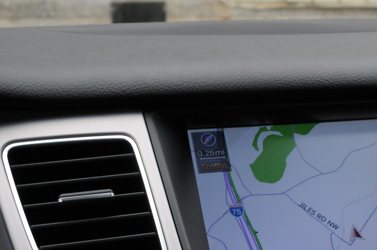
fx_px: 973
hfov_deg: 21.4
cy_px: 210
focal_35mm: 93
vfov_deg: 14.6
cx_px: 342
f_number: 10
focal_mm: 34
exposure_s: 1/200
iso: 2000
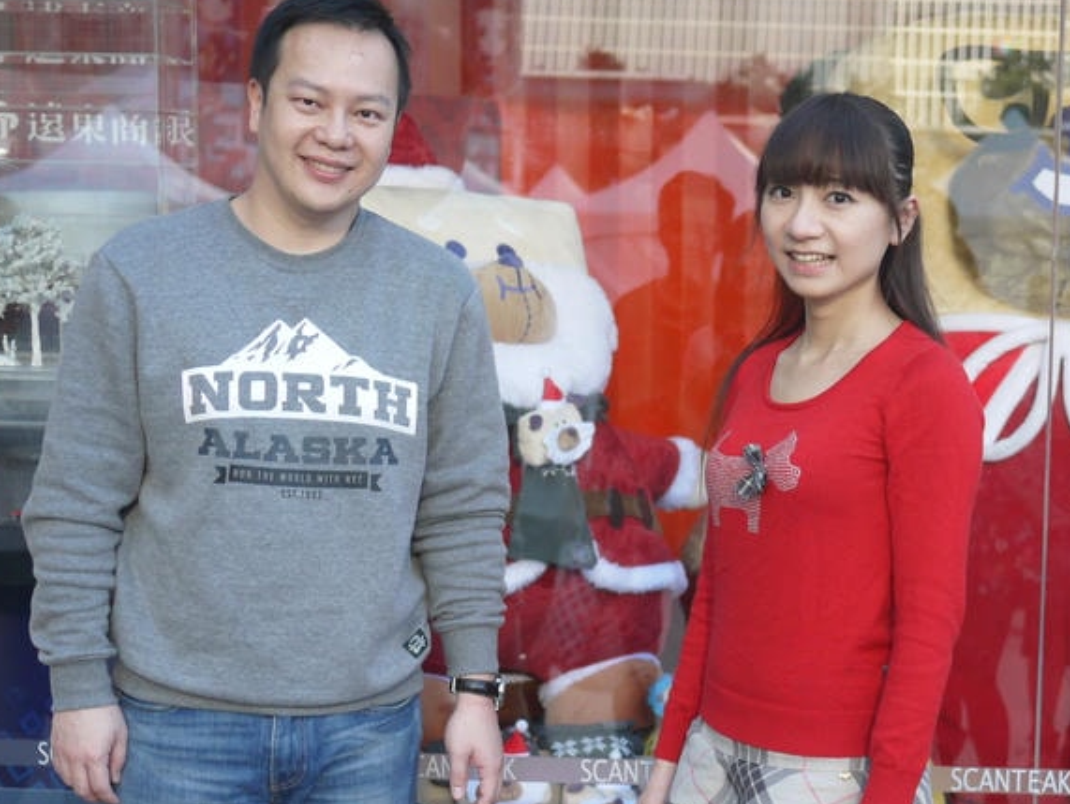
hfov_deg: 23.1
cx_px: 738
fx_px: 2598
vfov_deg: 17.4
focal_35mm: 84
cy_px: 699
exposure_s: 1/640
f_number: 1.7
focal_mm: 20
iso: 160
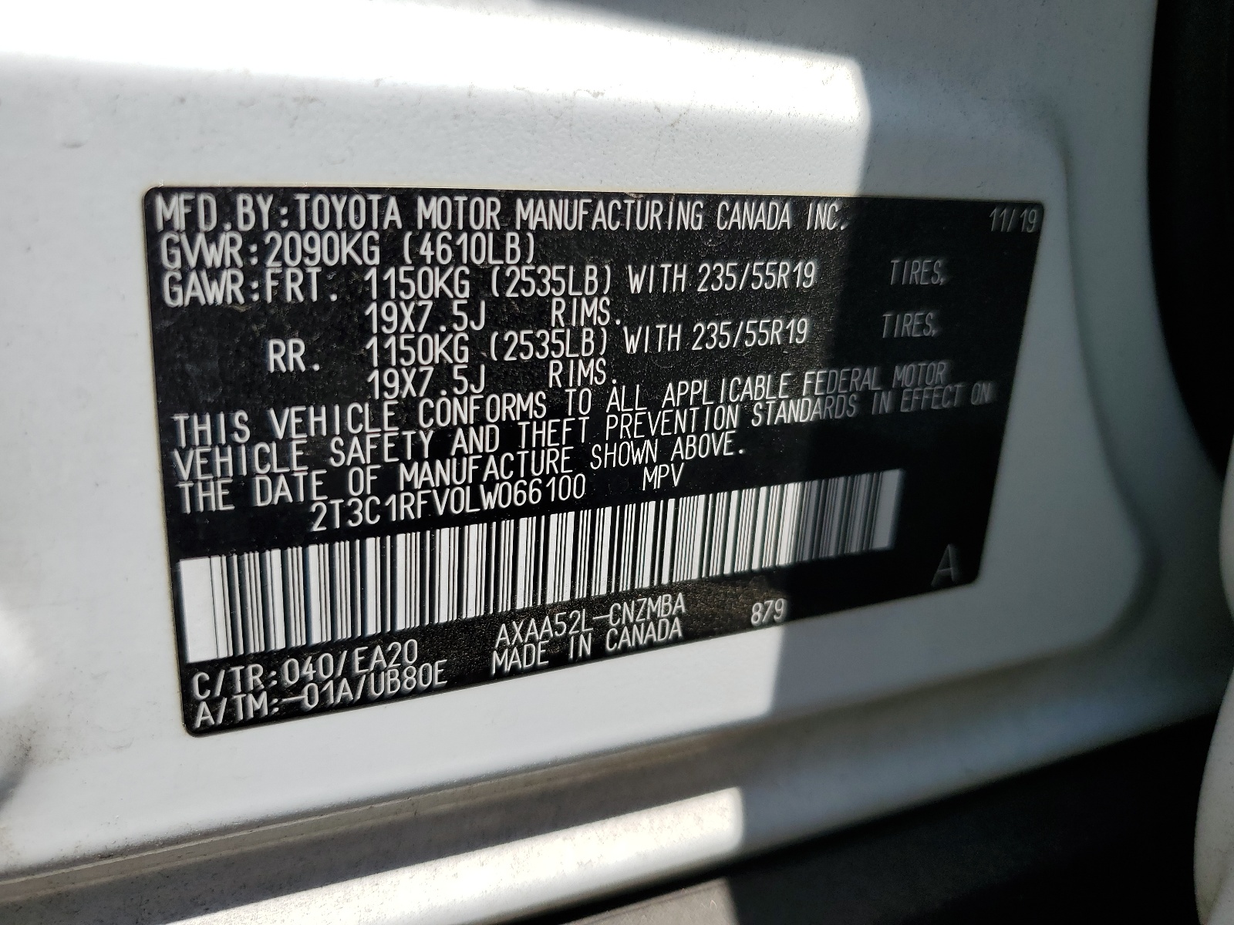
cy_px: 462
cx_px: 617
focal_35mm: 26
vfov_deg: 53.1
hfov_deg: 67.3
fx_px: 927
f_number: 1.5
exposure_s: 1/2500
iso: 50
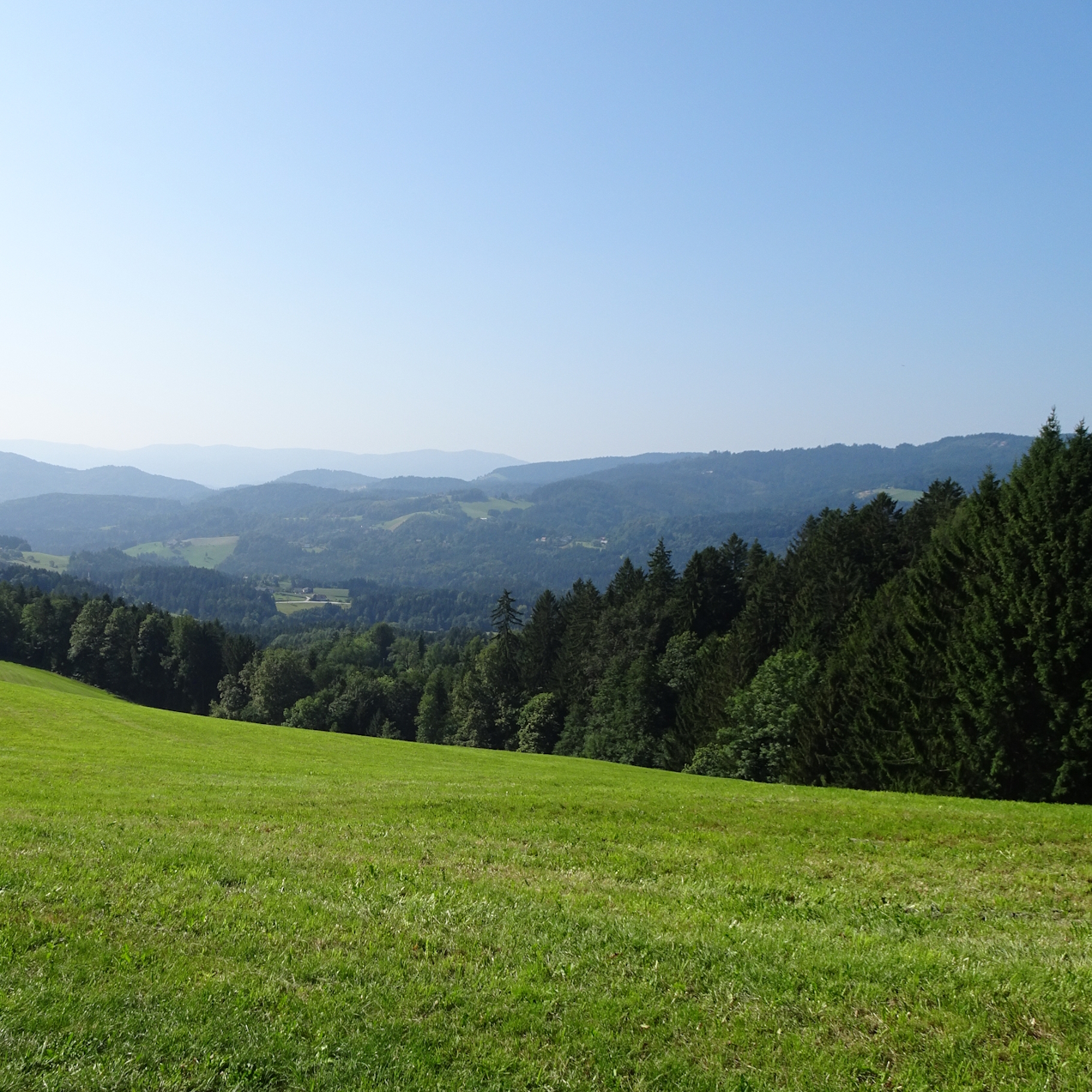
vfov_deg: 51.0
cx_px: 345
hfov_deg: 50.0
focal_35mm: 32
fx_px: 1142
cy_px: 612
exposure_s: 1/1000
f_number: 3.5
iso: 80
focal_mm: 4.1
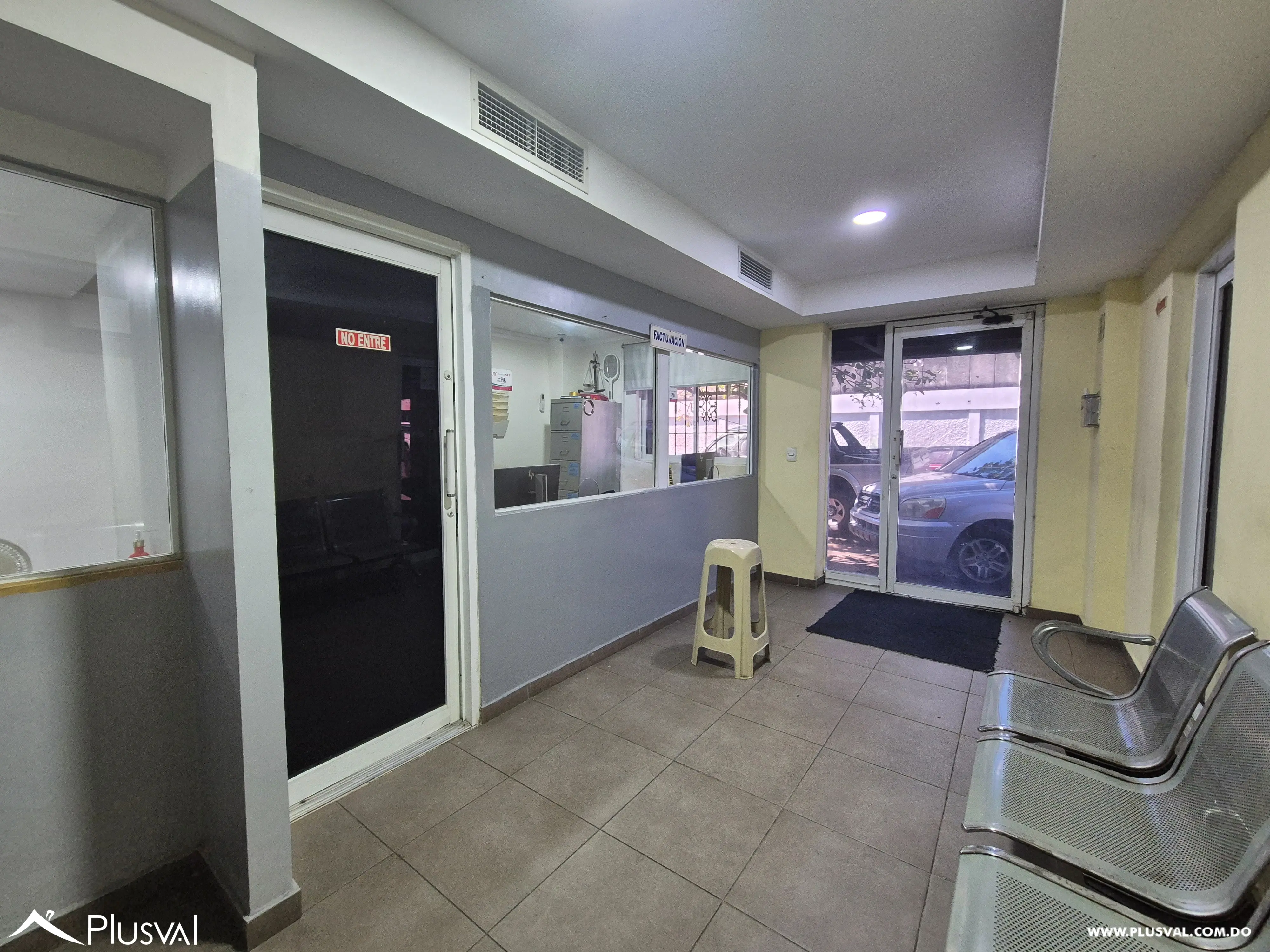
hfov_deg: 106.2
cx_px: 635
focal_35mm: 13
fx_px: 477
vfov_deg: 89.9
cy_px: 476
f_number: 2.2
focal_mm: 2.2
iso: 640
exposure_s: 1/60
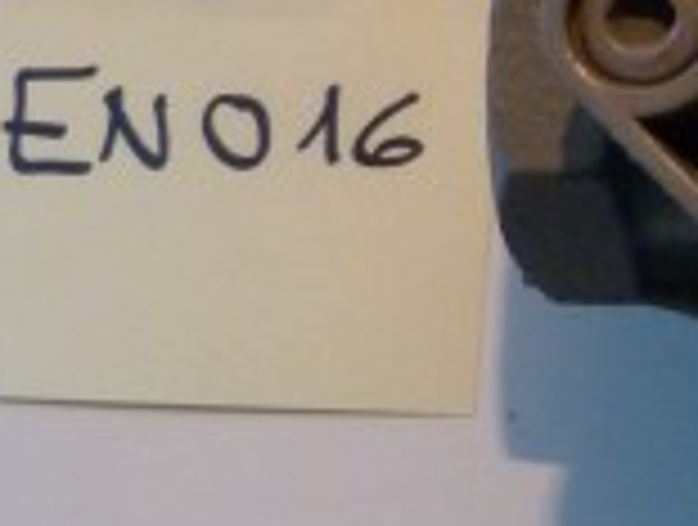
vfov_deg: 14.1
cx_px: 1085
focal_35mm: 103
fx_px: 2082
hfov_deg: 17.0
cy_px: -63
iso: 400
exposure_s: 1/60
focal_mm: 4.5
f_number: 2.8
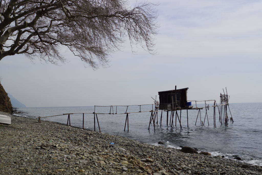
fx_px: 284
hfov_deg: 49.5
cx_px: 131
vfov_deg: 34.3
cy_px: 88
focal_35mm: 39
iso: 100
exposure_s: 1/250
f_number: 13
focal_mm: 26
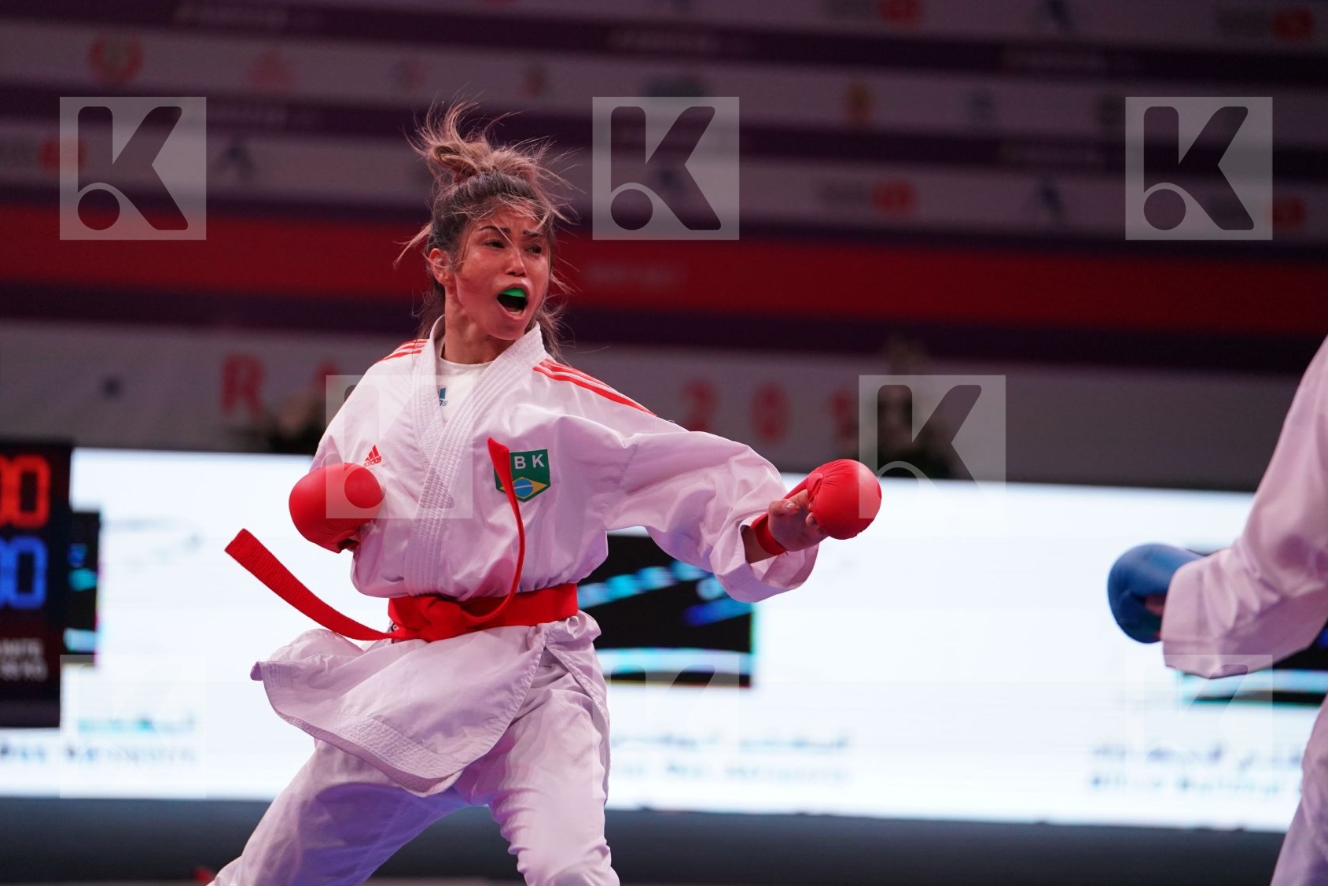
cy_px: 447
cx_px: 666
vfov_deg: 7.7
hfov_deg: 11.5
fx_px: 6603
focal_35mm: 179
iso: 2500
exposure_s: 1/1000
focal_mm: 168
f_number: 2.8
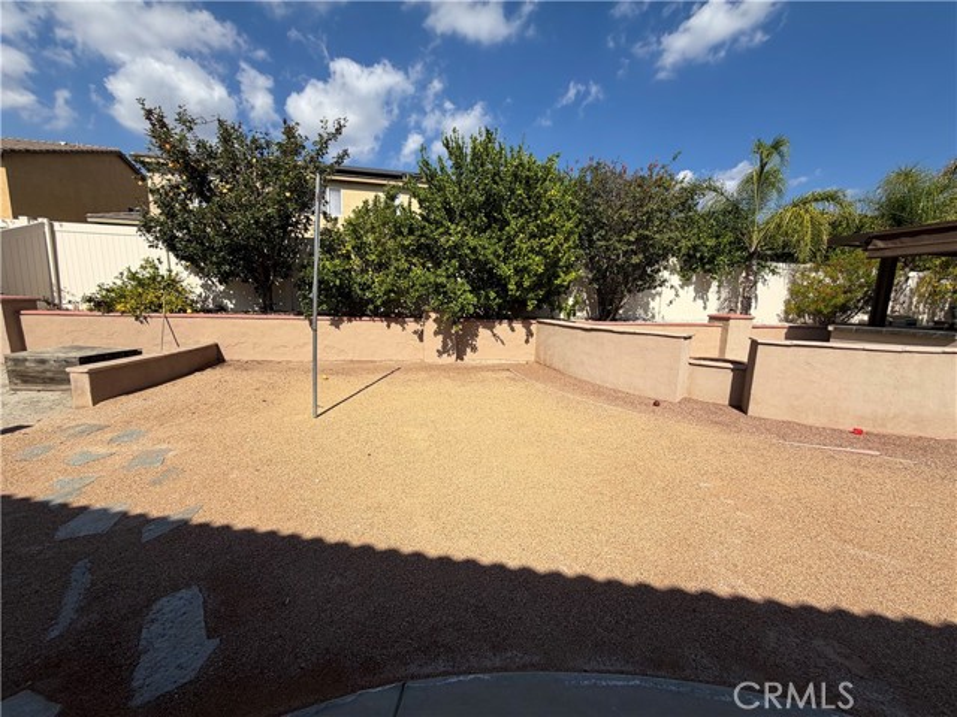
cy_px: 358
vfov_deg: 85.7
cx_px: 478
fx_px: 387
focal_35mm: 14
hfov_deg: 102.1
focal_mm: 2.22
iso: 20
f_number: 2.2
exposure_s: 1/1259
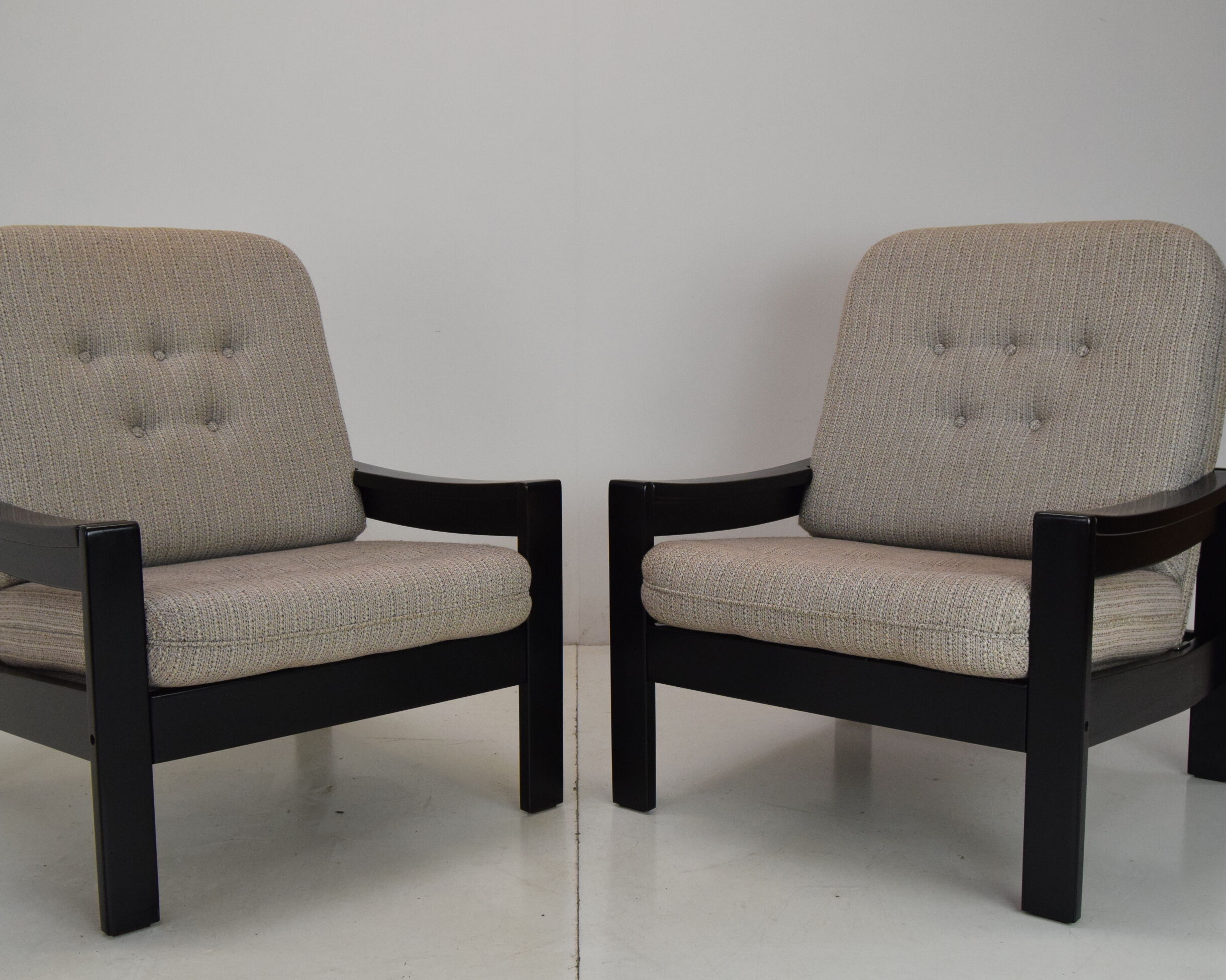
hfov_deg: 47.9
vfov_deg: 39.2
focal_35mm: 38
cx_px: 579
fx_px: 1379
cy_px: 484
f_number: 9
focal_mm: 22
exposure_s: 1/320
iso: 1600
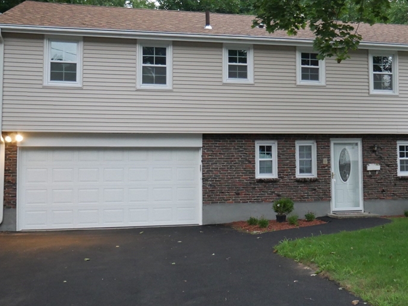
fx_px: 531
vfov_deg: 32.2
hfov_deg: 41.4
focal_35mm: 45
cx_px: 278
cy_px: 142
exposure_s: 1/60
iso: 2000
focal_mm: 15
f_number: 3.6
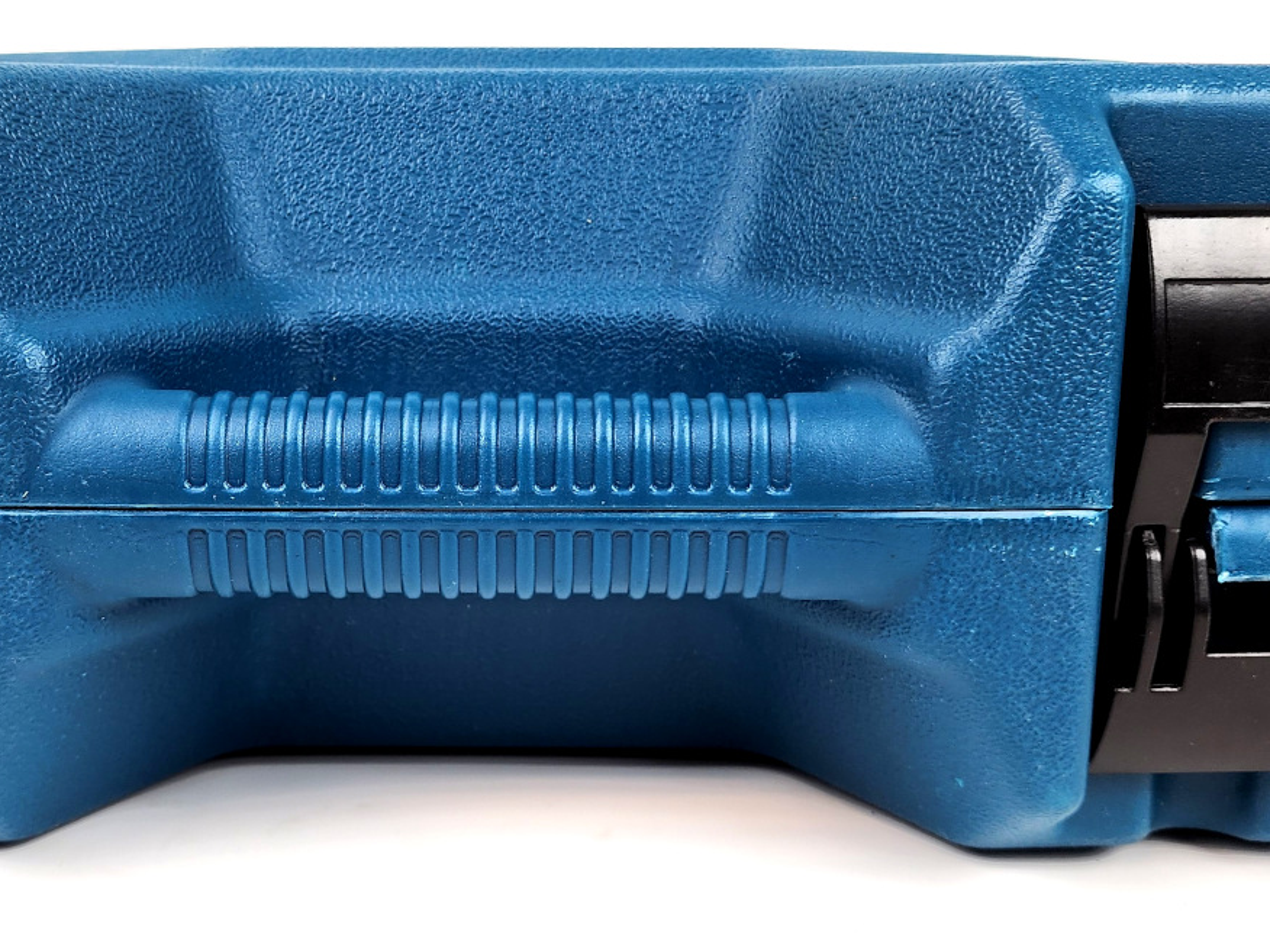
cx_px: 493
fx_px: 1541
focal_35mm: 42
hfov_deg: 44.5
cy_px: 436
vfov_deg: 34.3
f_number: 1.8
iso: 50
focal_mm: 6.4
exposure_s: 1/120
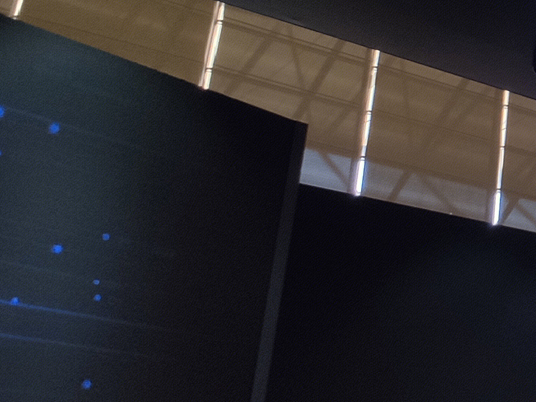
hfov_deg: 24.7
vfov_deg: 21.7
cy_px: 88
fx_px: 1038
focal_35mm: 67
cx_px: 722
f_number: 2.2
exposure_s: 1/100
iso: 116
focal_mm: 2.25
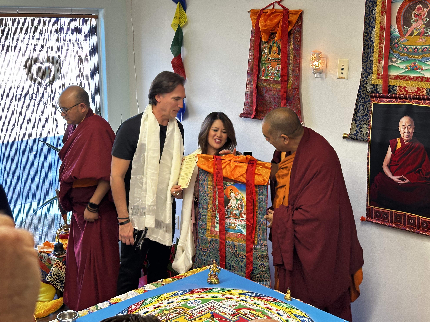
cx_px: 216
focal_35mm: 49
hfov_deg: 38.9
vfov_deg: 29.7
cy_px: 160
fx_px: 609
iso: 100
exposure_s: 1/60
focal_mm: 6.86
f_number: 1.78
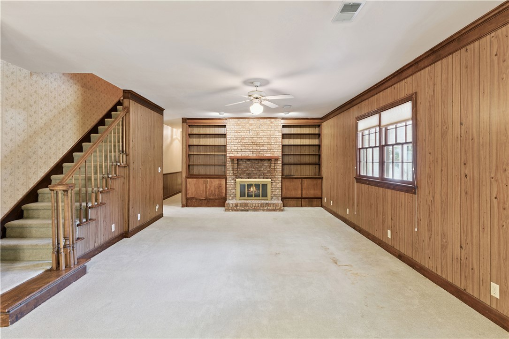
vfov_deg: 70.4
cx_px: 254
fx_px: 240
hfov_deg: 93.3
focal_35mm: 17
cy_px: 170
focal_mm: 17
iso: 250
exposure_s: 1
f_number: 8
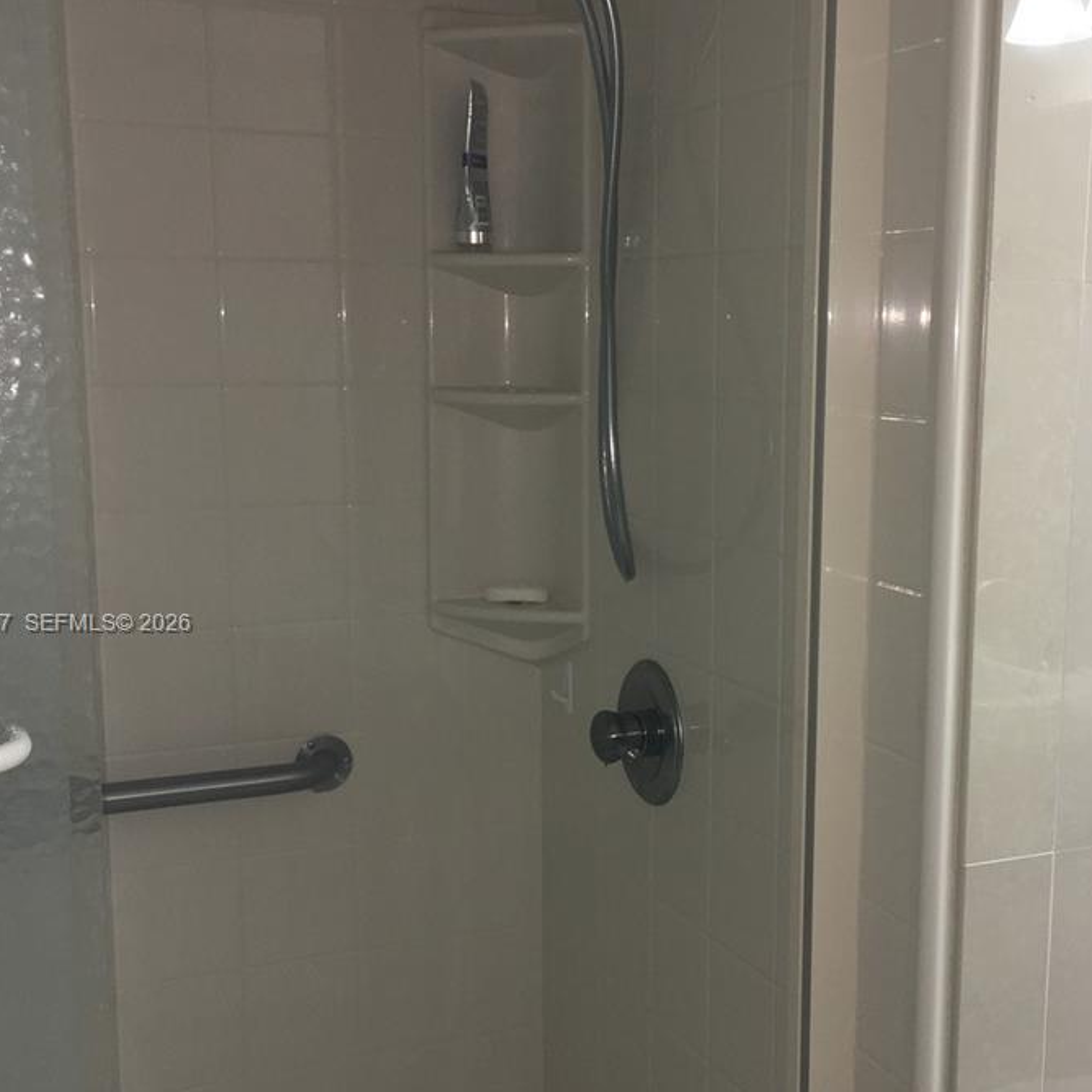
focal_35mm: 46
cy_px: 625
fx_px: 1642
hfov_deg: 36.7
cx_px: 624
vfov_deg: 36.7
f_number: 2.2
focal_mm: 4.15
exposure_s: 1/30
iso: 40
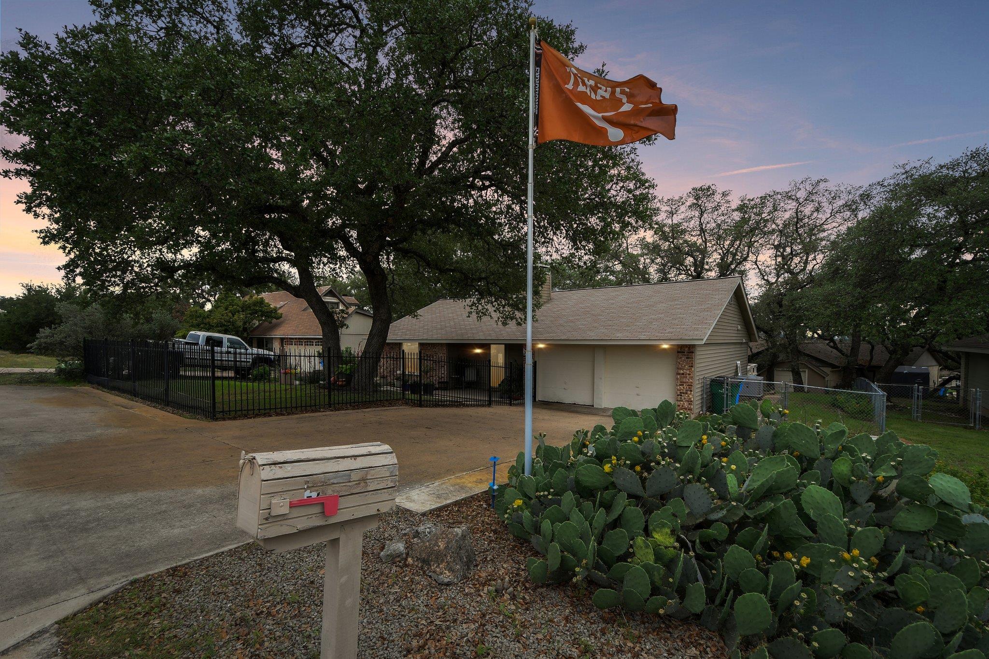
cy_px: 330
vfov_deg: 77.3
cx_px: 494
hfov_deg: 100.4
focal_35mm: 15
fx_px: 412
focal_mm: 10
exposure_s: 1/800
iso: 400
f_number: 8
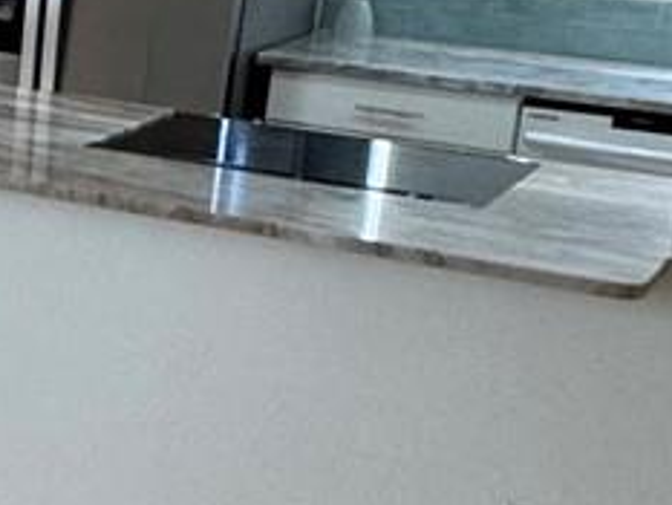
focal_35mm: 96
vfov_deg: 15.3
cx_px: -799
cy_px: 121
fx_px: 1865
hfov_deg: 15.1
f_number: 2.2
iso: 160
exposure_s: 1/120
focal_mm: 2.22
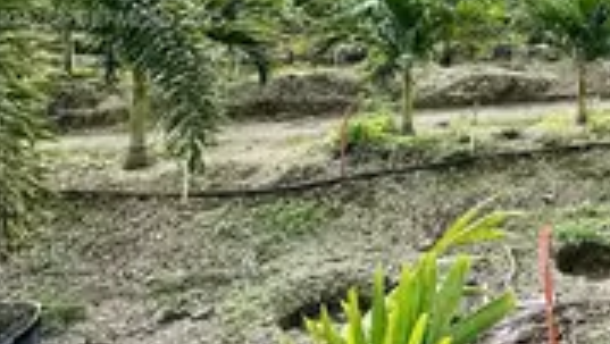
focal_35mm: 34
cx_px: 641
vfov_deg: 32.6
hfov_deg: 46.1
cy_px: 20
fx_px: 550
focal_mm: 2.22
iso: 50
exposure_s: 1/1078
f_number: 2.2
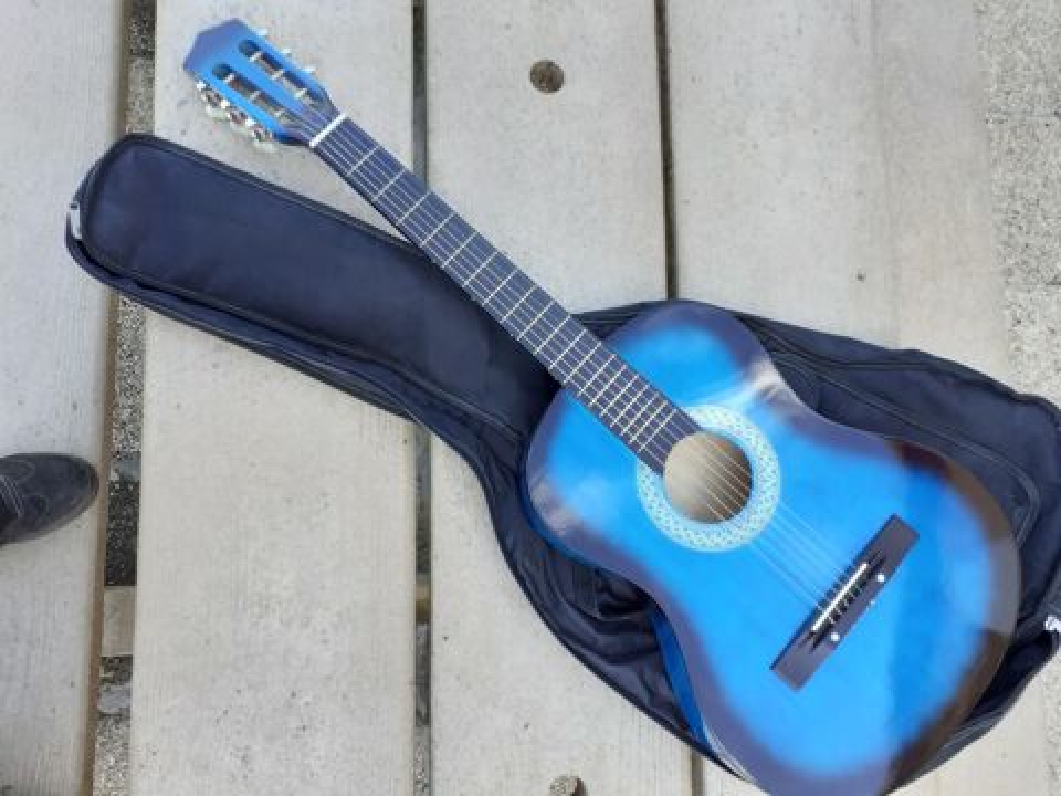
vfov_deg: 51.4
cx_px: 530
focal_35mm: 27
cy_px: 398
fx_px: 828
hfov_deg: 65.3
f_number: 1.9
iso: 40
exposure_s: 1/199
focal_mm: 3.6
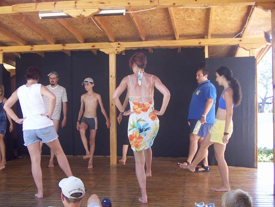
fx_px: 389
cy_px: 104
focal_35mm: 49
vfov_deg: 29.7
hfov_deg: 38.9
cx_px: 138
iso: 50
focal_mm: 6.5
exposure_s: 1/60
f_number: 3.2
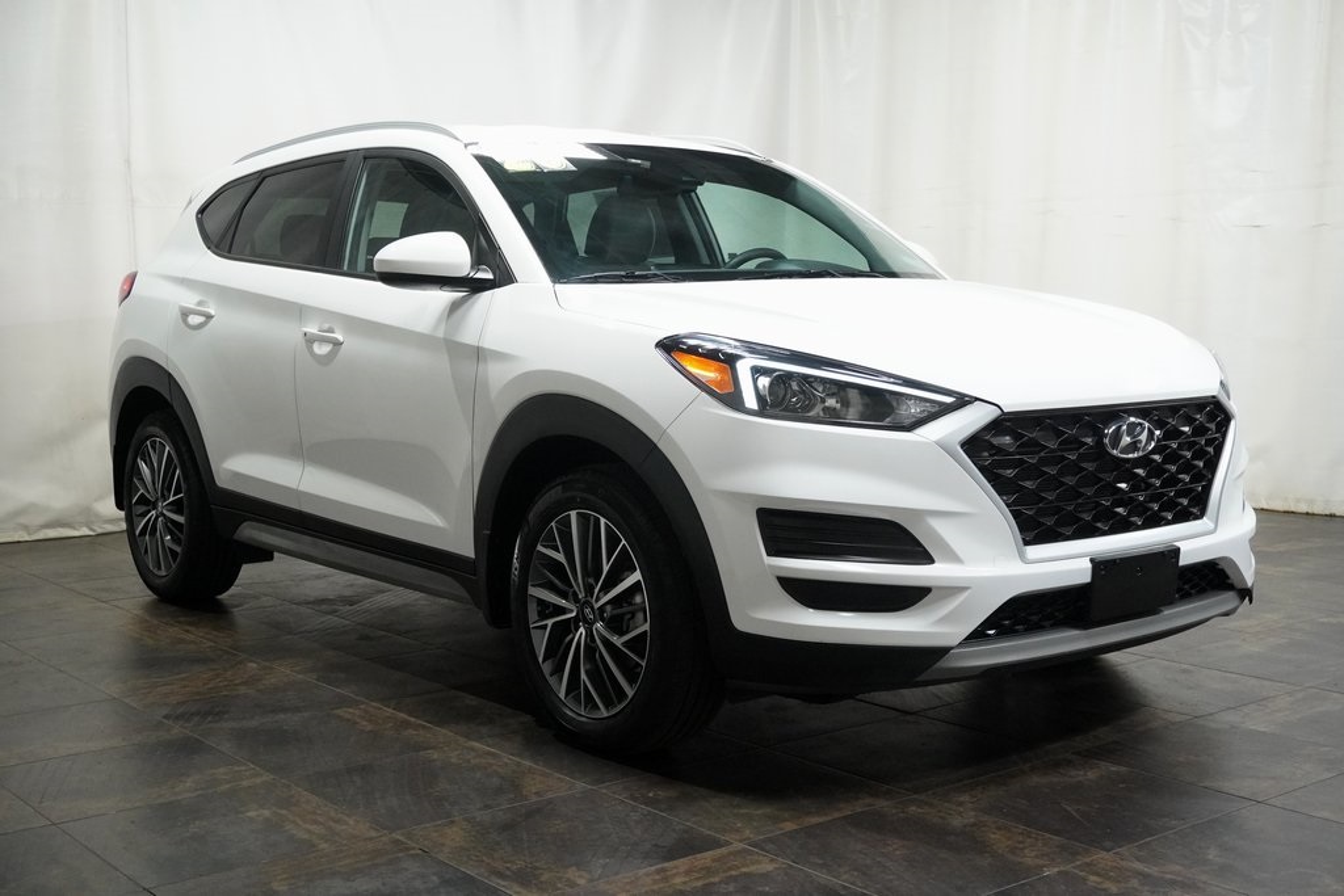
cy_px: 448
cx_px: 672
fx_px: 1680
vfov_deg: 29.9
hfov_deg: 43.6
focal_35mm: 45
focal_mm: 30
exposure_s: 1/200
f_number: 5
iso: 3200
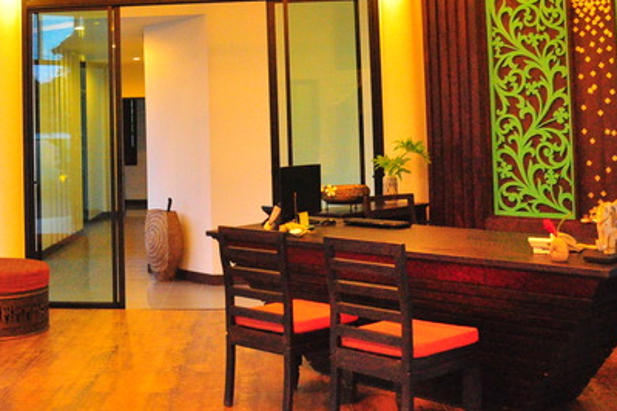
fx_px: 925
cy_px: 42
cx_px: 114
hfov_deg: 35.6
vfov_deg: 24.3
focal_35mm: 54
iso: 3200
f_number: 3.5
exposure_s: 1/50
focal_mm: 18
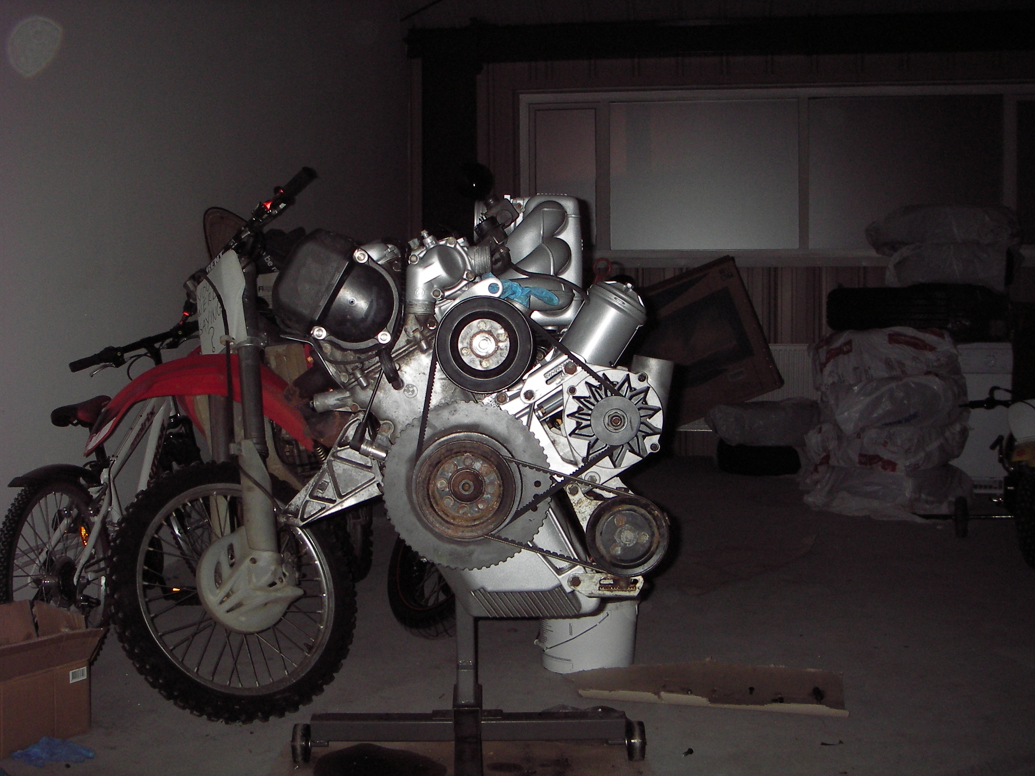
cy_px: 388
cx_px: 518
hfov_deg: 49.0
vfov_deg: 37.7
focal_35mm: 38
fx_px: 1136
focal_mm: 6.3
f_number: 3.3
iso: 100
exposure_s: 1/30
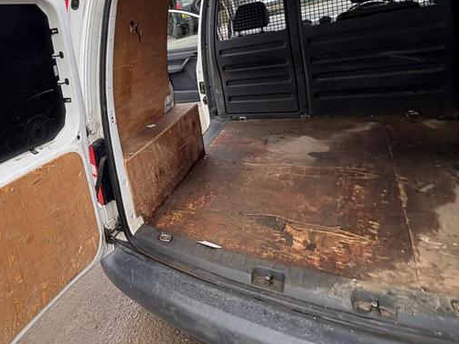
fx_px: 331
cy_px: 108
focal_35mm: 25
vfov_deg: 53.5
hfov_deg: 61.6
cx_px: 71
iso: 50
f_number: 2.2
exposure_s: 1/186
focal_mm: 2.22
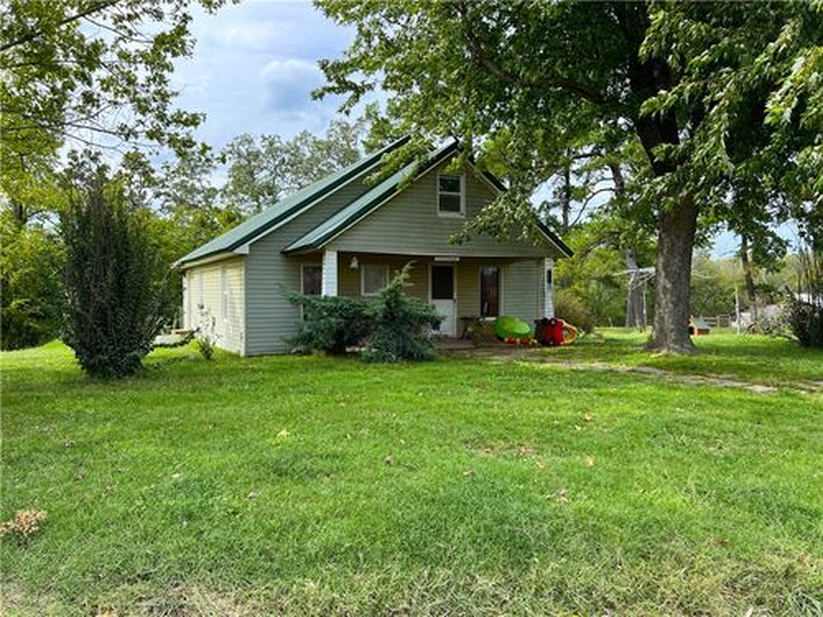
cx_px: 412
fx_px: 618
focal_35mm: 26
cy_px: 308
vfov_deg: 53.1
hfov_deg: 67.3
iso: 50
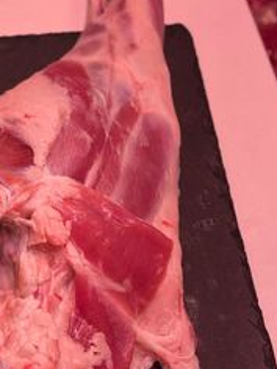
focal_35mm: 87
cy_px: 148
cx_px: 88
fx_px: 928
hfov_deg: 16.9
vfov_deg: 22.5
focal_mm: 6.76
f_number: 1.78
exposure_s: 1/361
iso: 64
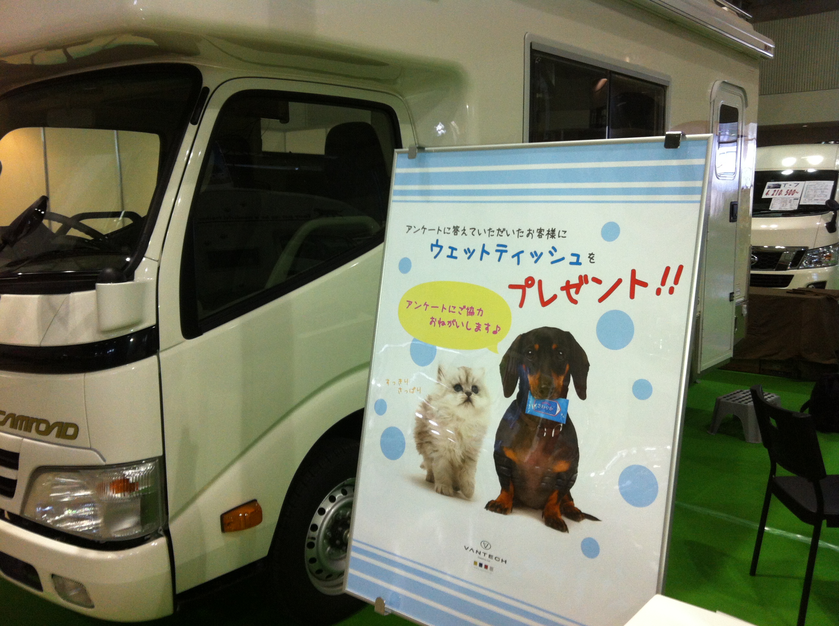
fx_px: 847
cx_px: 420
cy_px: 313
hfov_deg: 52.7
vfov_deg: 40.6
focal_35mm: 35
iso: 100
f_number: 2.8
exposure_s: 1/15
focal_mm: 3.85
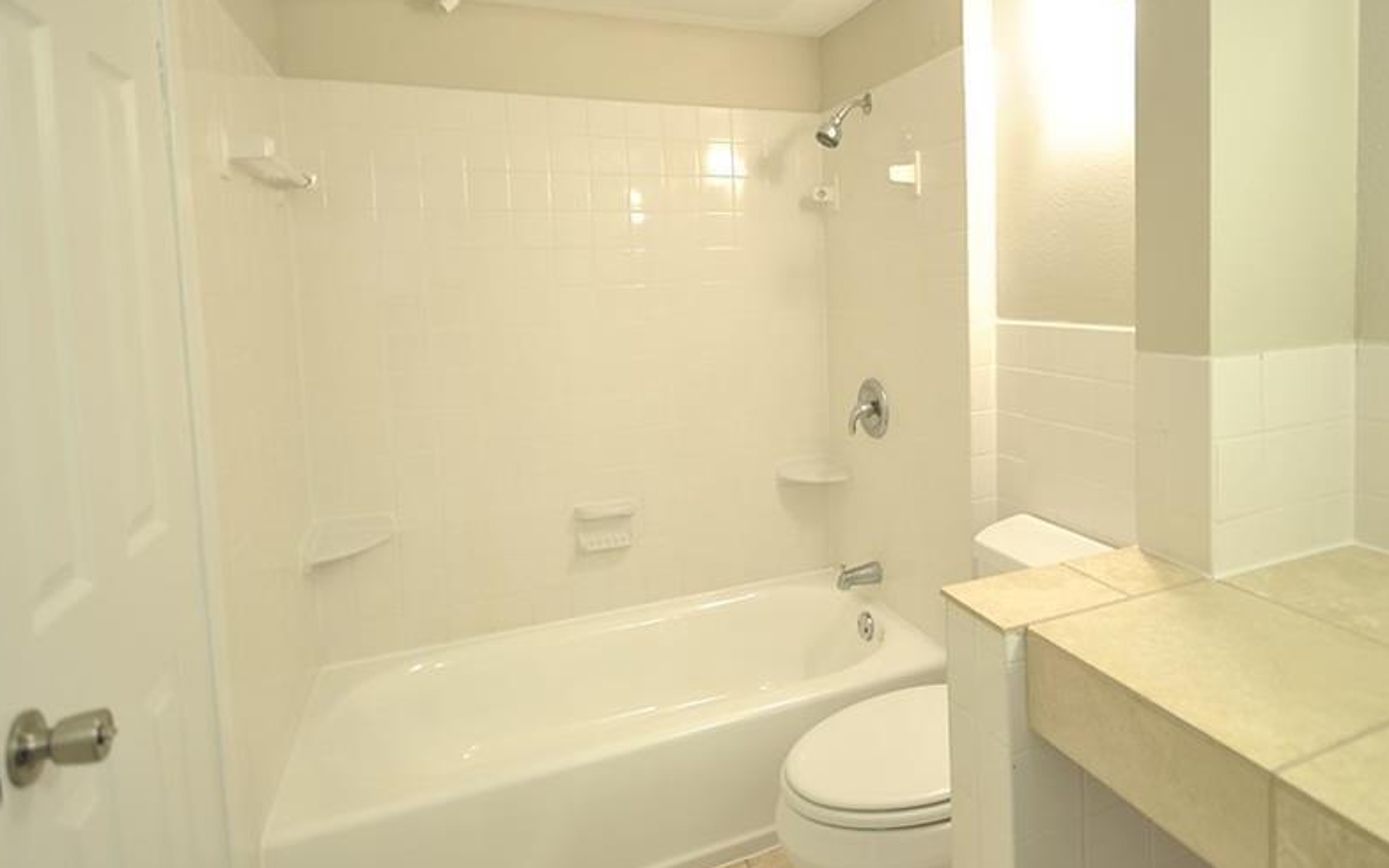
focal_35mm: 20
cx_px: 829
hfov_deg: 84.1
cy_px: 348
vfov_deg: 59.2
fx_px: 757
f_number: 5
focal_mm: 10
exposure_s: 1/2
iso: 200
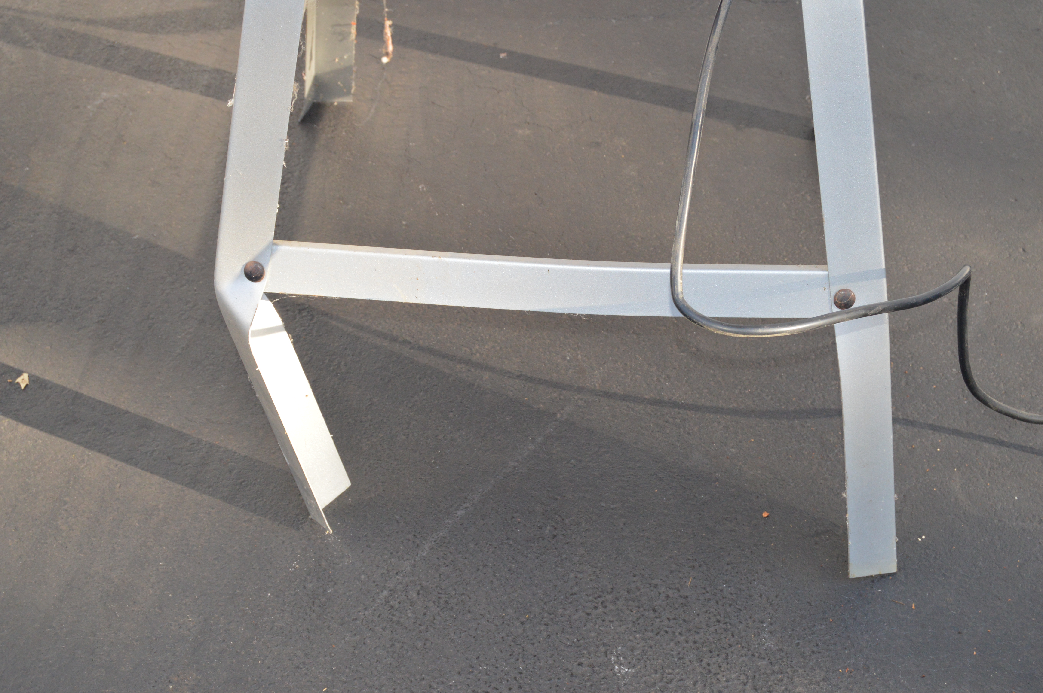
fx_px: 1997
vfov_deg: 19.7
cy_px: 346
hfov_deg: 29.3
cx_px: 522
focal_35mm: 69
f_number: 9
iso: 800
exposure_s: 1/200
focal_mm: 46
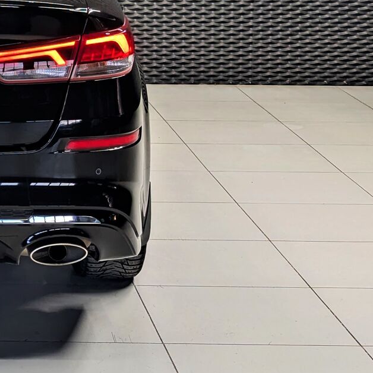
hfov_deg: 12.9
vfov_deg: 13.2
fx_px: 1585
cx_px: -128
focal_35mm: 130
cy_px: -4
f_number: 1.85
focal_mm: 6.81
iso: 60
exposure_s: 1/175
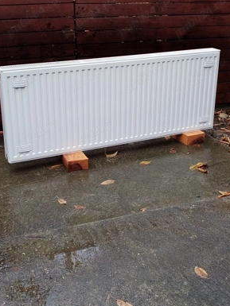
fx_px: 469
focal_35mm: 53
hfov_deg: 27.5
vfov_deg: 36.2
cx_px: 116
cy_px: 152
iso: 100
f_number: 1.8
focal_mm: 4.75
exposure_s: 1/126
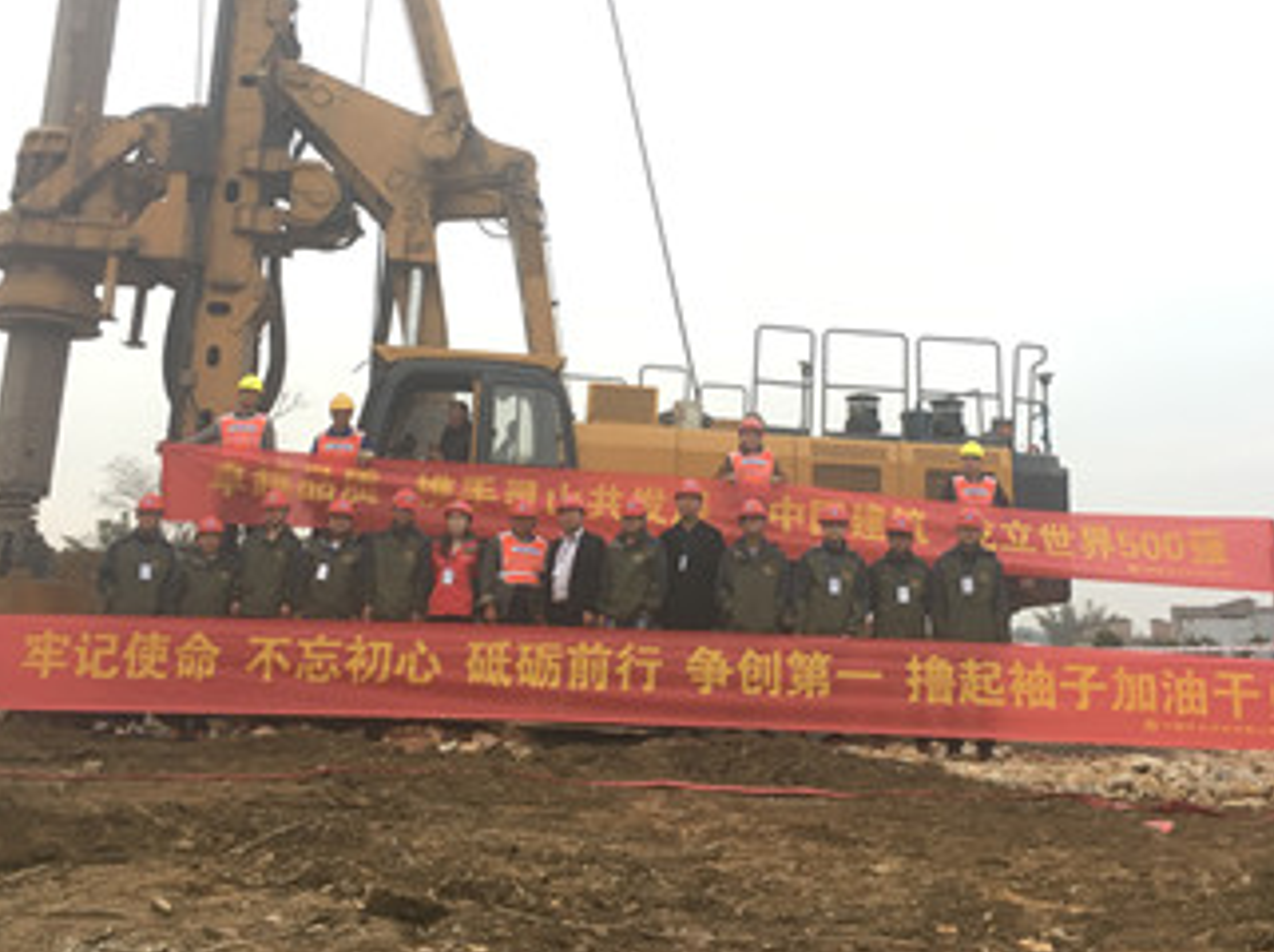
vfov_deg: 37.4
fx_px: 1397
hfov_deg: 49.0
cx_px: 655
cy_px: 351
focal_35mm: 38
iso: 32
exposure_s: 1/33
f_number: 2.2
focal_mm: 4.15
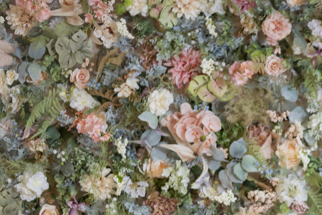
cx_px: 490
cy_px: 302
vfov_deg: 5.1
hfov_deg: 7.6
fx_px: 2379
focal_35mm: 266
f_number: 1.8
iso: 50
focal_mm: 85
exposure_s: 1/125
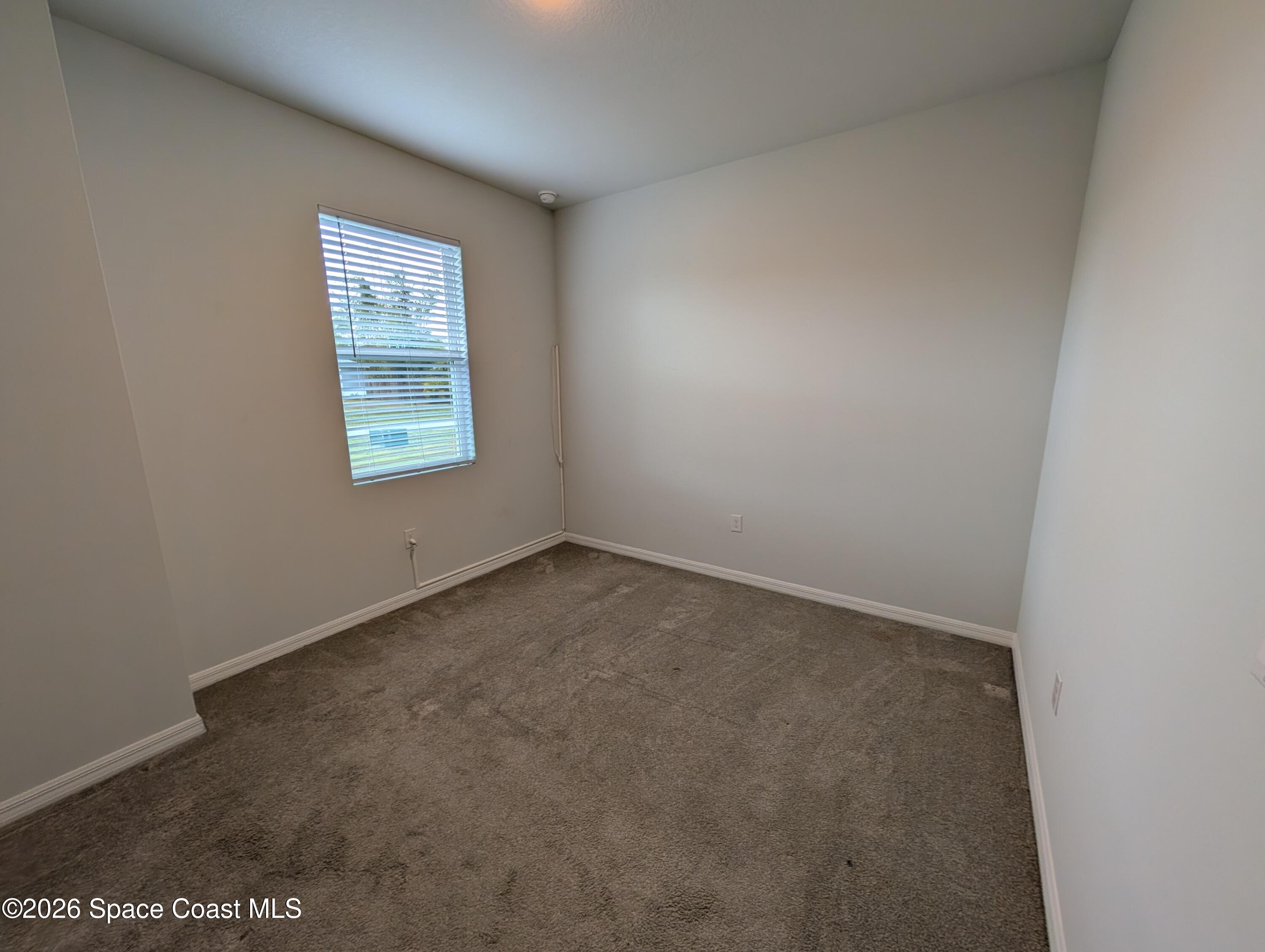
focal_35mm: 12
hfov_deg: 110.5
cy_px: 476
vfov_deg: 94.6
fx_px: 439
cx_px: 632
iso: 44
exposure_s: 1/120
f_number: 1.7
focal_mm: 2.02
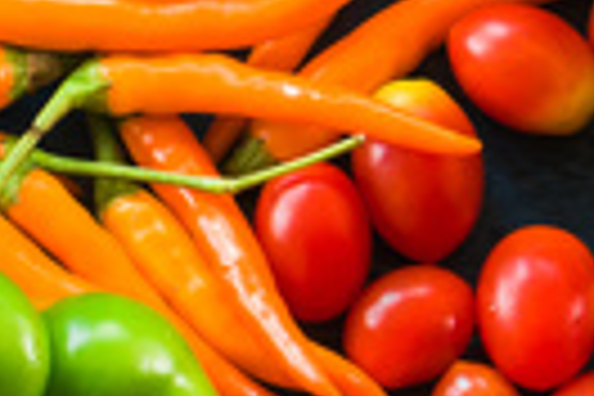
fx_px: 8365
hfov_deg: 4.0
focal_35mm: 507
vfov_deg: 2.7
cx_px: -351
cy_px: 284
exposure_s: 2
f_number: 16
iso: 100
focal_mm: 70
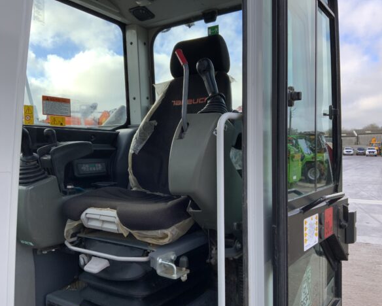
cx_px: 183
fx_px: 351
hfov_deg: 57.1
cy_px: 156
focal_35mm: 31
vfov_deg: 47.2
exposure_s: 1/318
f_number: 1.8
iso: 16
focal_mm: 3
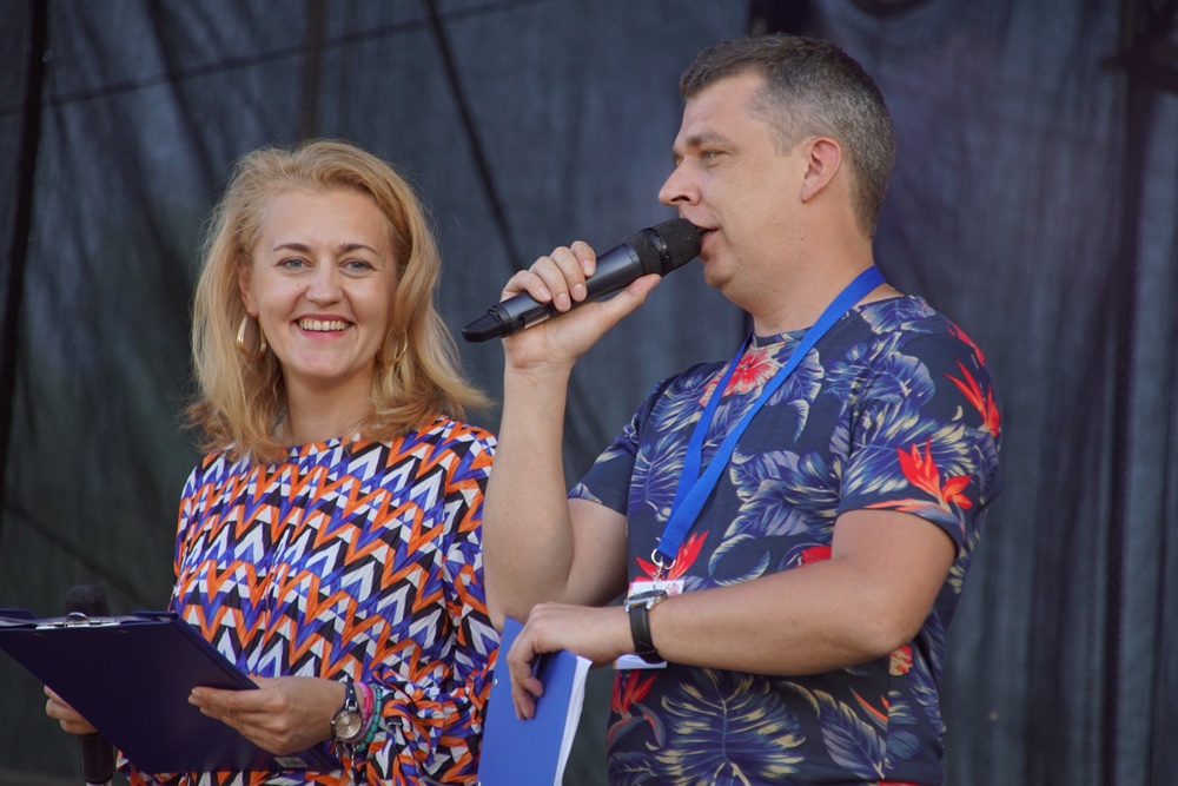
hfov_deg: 8.6
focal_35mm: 240
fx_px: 7854
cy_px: 393
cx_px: 589
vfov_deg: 5.7
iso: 400
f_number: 6.3
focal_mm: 160
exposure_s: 1/250
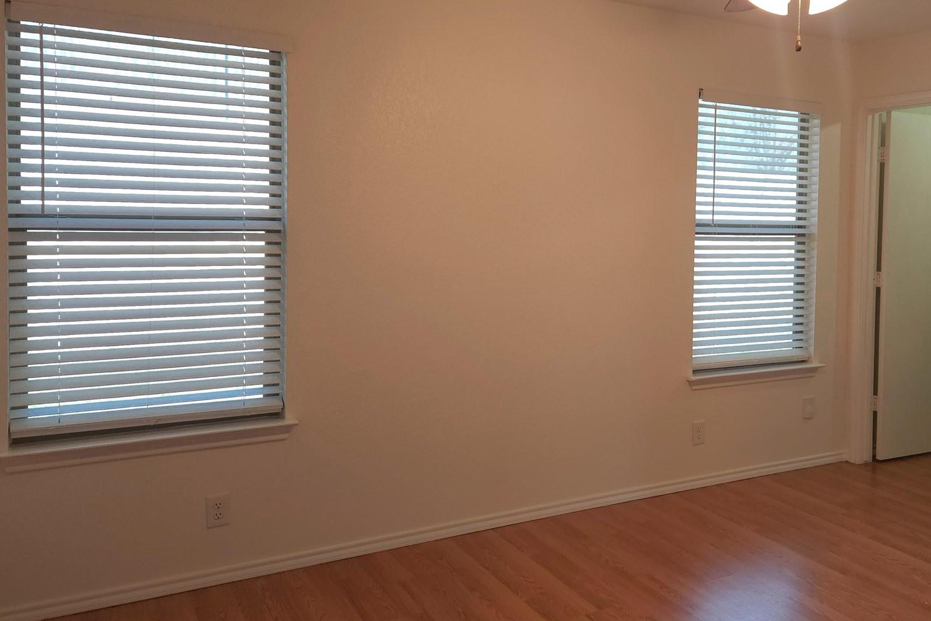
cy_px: 234
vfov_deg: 39.7
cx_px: 582
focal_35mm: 33
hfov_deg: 56.5
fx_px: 853
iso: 50
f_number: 1.8
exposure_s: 1/60.2
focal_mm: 5.4
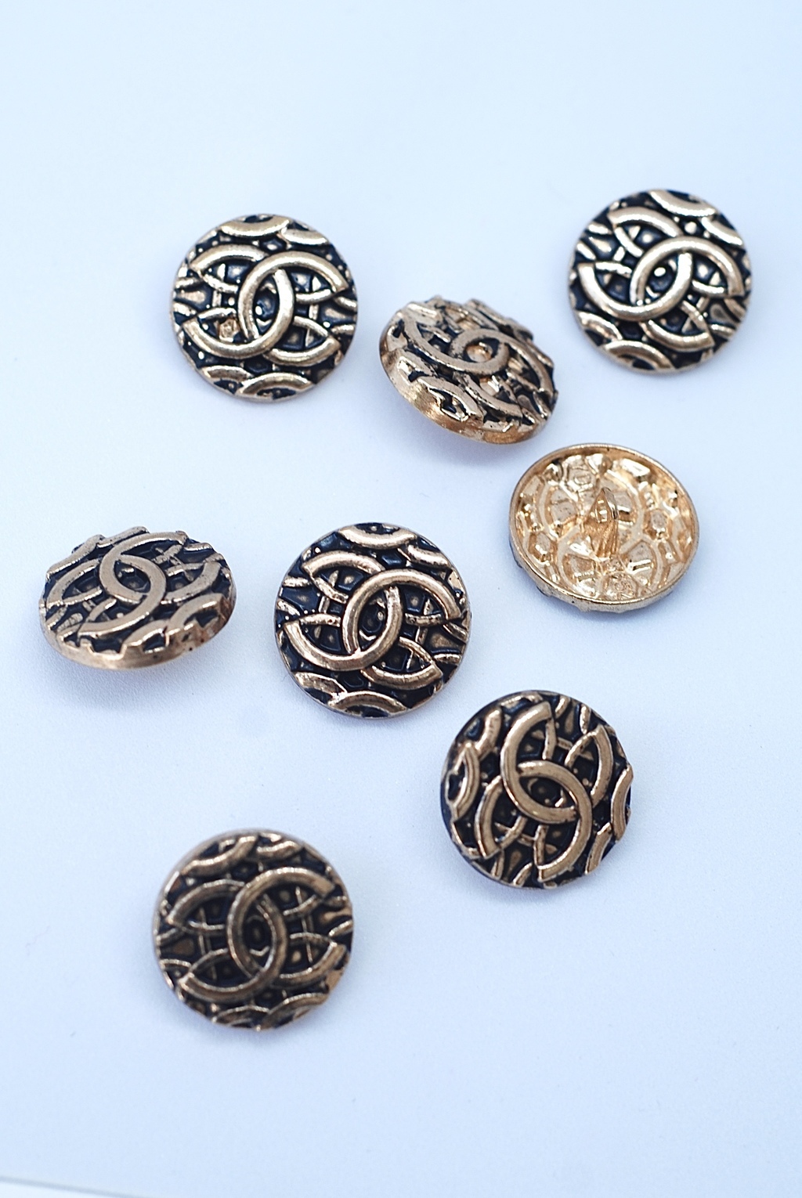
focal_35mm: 75
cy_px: 599
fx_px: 2499
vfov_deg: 27.0
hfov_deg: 18.2
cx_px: 401
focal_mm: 50
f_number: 5
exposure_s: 1/60
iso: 100
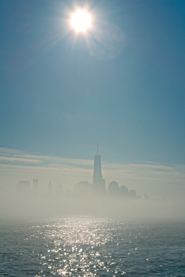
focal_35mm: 55
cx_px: 92
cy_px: 138
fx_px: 424
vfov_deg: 36.2
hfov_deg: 24.6
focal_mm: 55
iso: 100
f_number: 22
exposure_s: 1/320
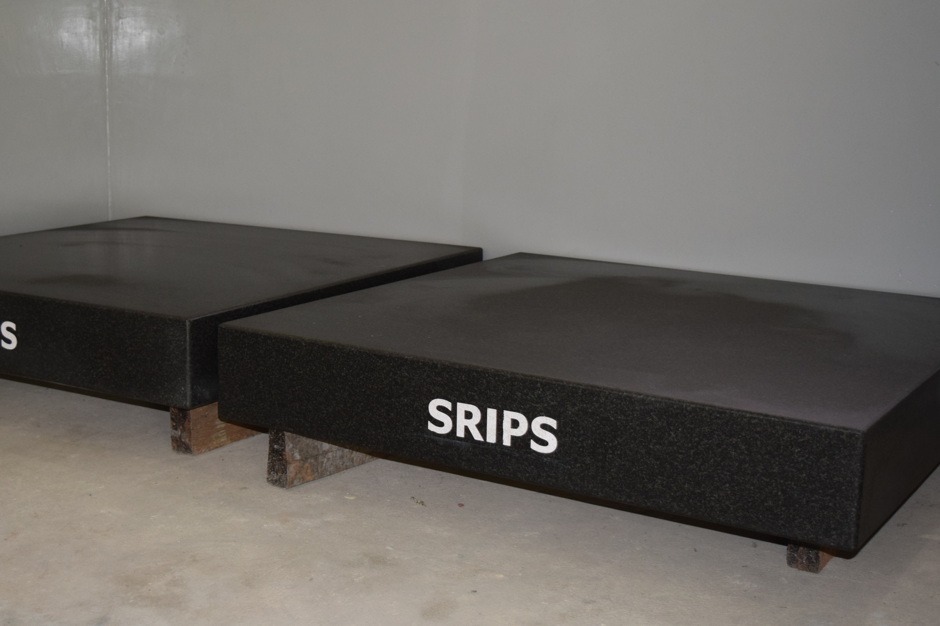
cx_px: 366
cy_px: 325
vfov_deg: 24.8
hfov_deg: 36.3
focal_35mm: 55
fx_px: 1426
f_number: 4.5
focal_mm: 29
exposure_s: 1/80
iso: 800
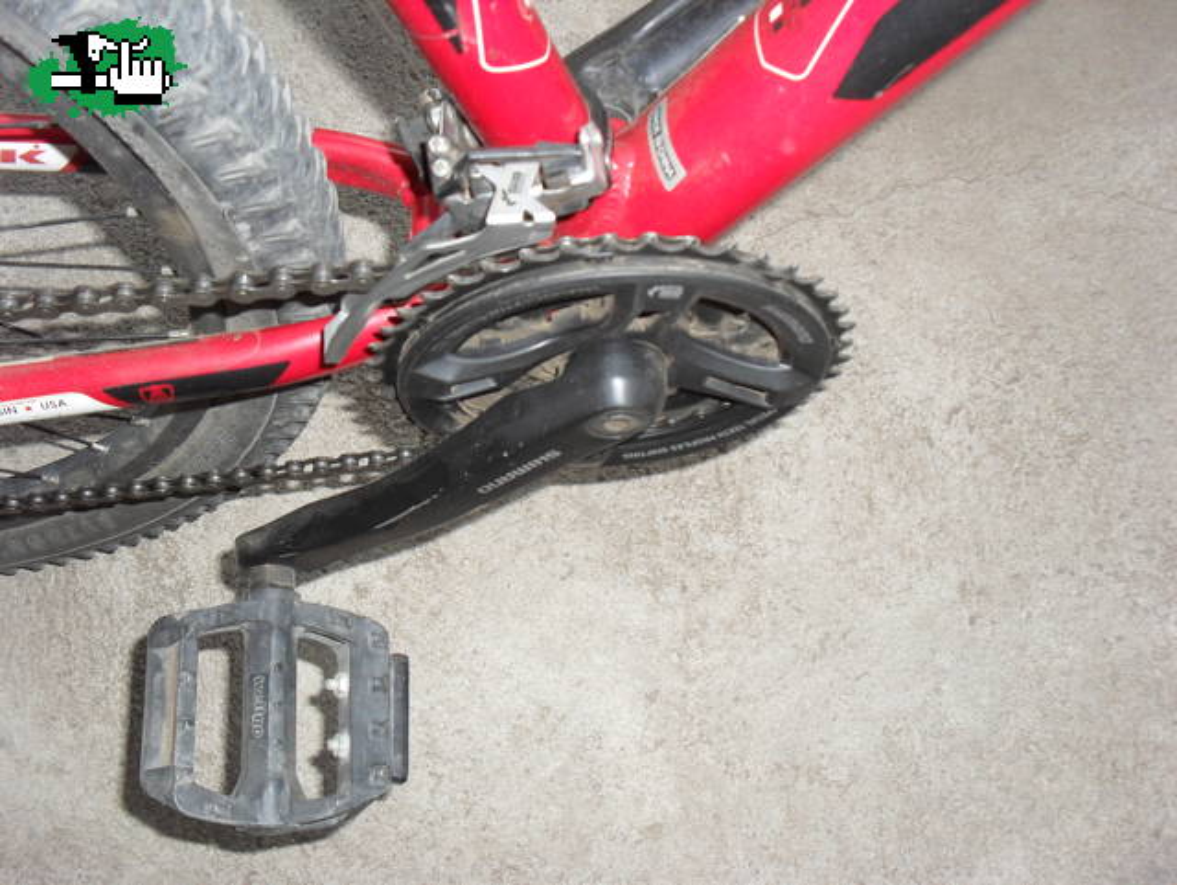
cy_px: 442
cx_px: 588
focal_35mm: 35
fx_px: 1191
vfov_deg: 40.7
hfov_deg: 52.6
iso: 200
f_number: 3.2
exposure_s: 1/45
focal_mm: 6.3
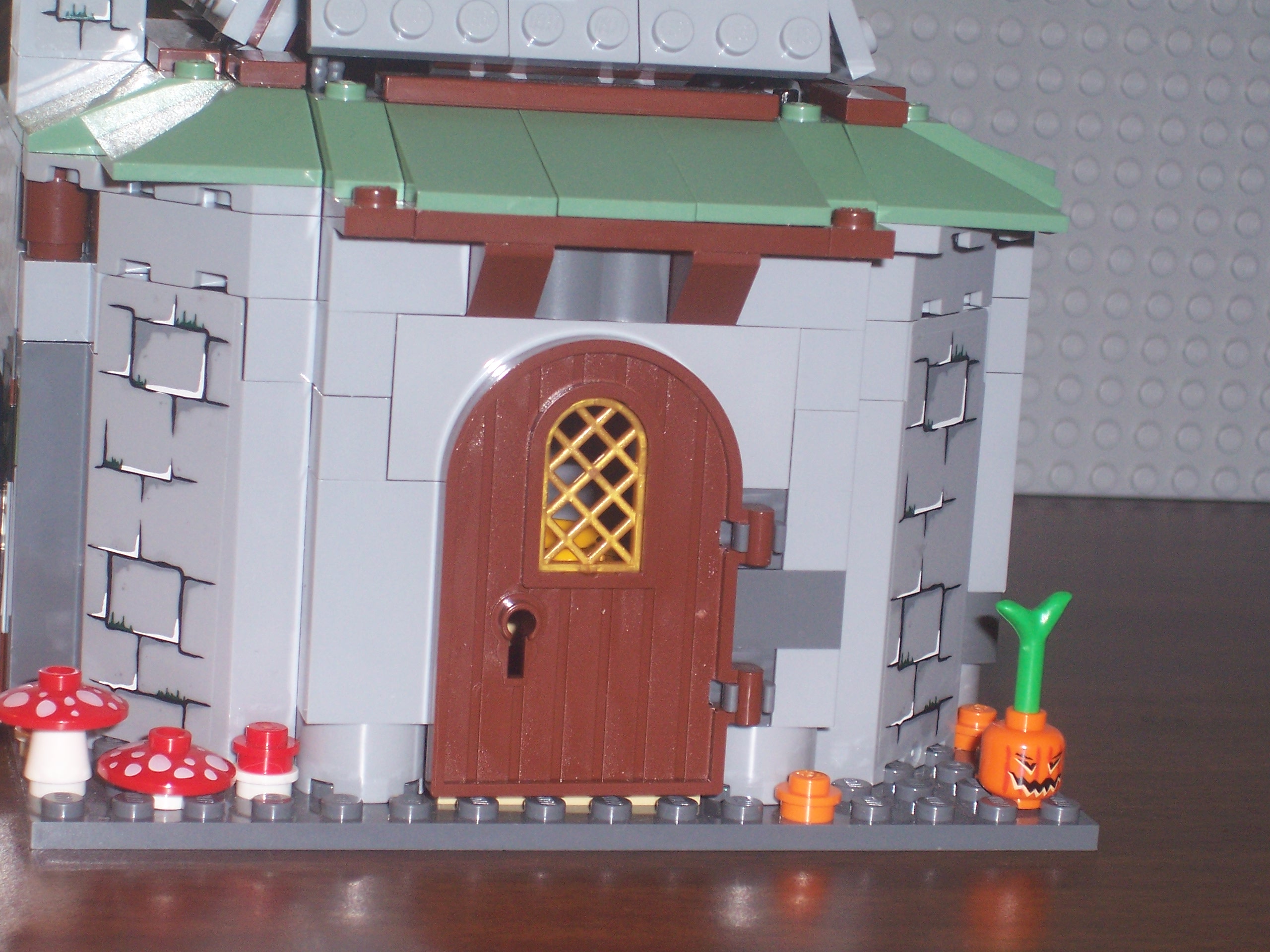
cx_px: 635
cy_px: 476
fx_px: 3742
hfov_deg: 19.3
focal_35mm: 102
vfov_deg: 14.5
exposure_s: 1/90
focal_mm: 16.8
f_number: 4.6
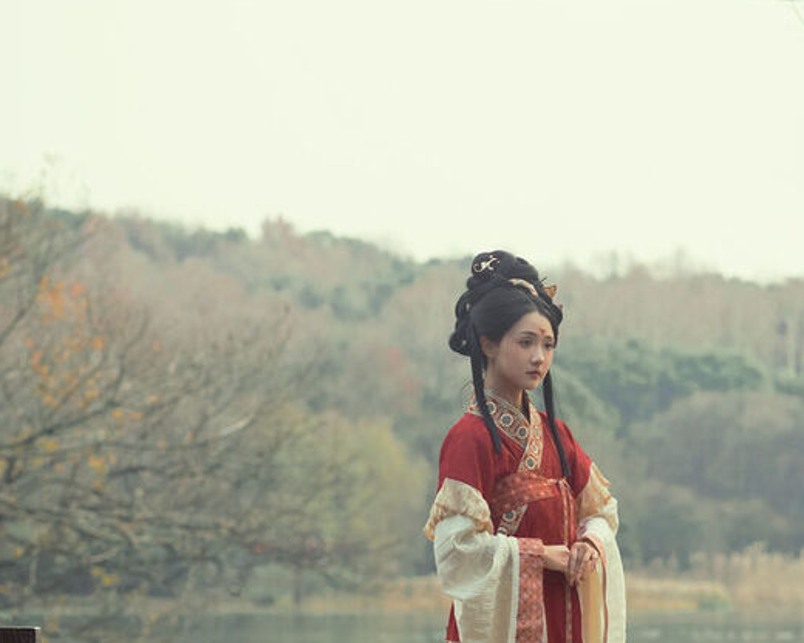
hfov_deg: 12.0
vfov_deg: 9.6
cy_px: 485
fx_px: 3831
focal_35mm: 161
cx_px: 495
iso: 640
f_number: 3.5
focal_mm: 85
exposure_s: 1/800
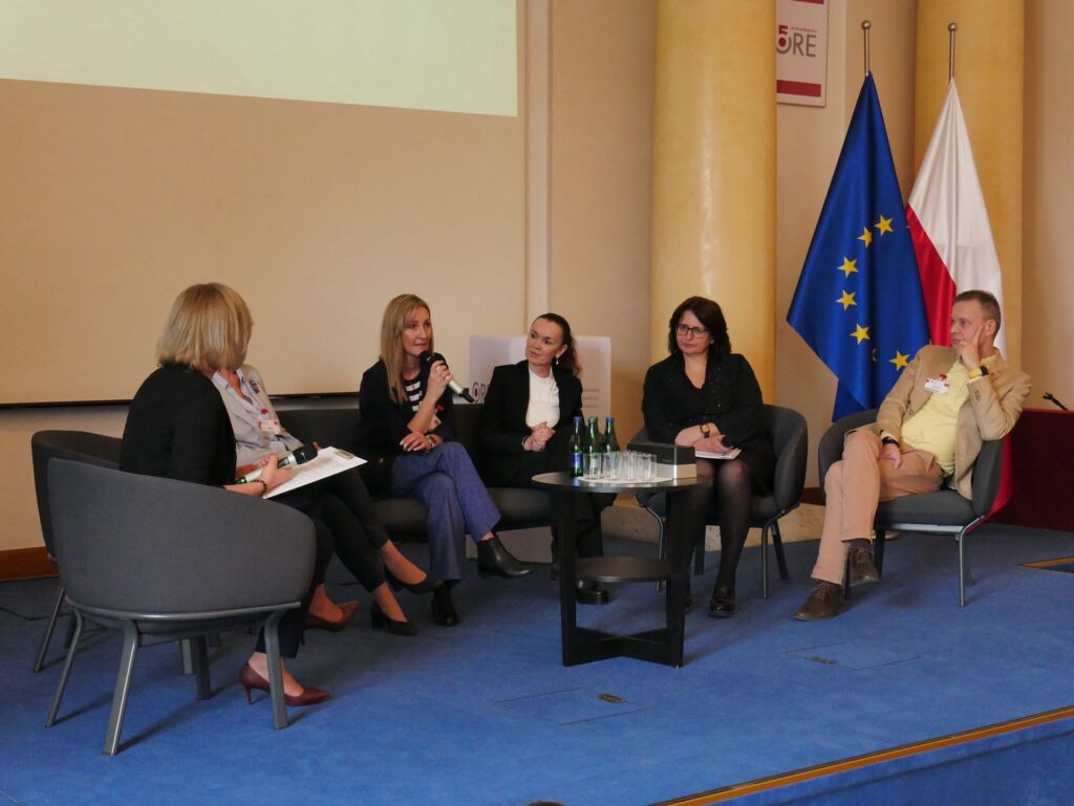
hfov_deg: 35.5
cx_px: 537
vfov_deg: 27.1
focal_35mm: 54
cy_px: 403
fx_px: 1676
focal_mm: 27
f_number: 8
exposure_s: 1/50
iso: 3200
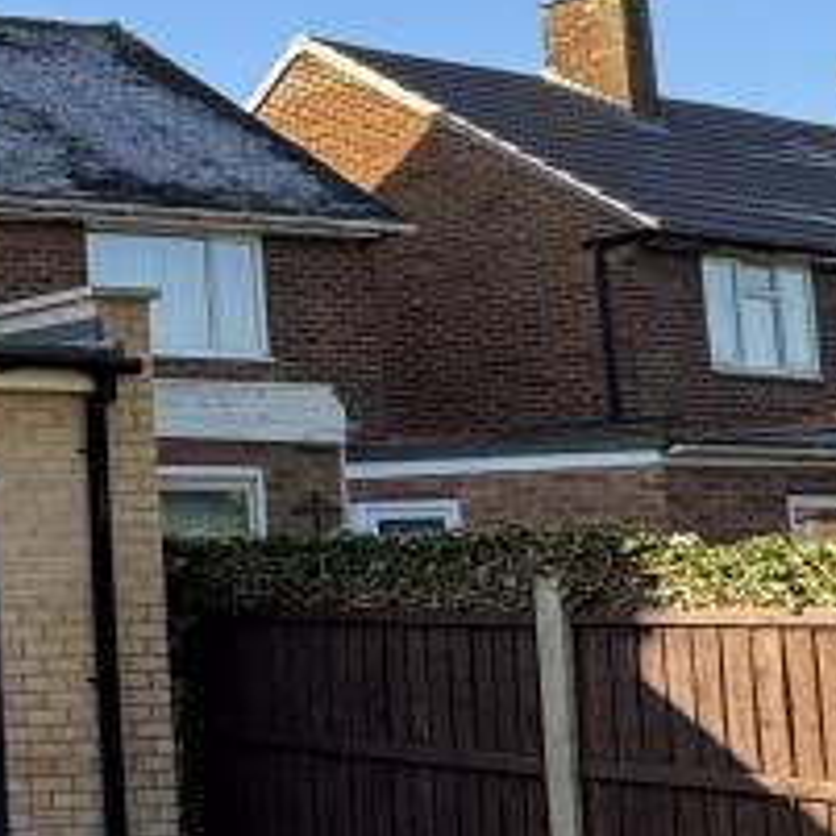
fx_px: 1721
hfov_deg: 19.3
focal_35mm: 63
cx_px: -728
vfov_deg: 27.3
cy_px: 349
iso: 40
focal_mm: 2.22
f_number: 2.2
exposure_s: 1/231
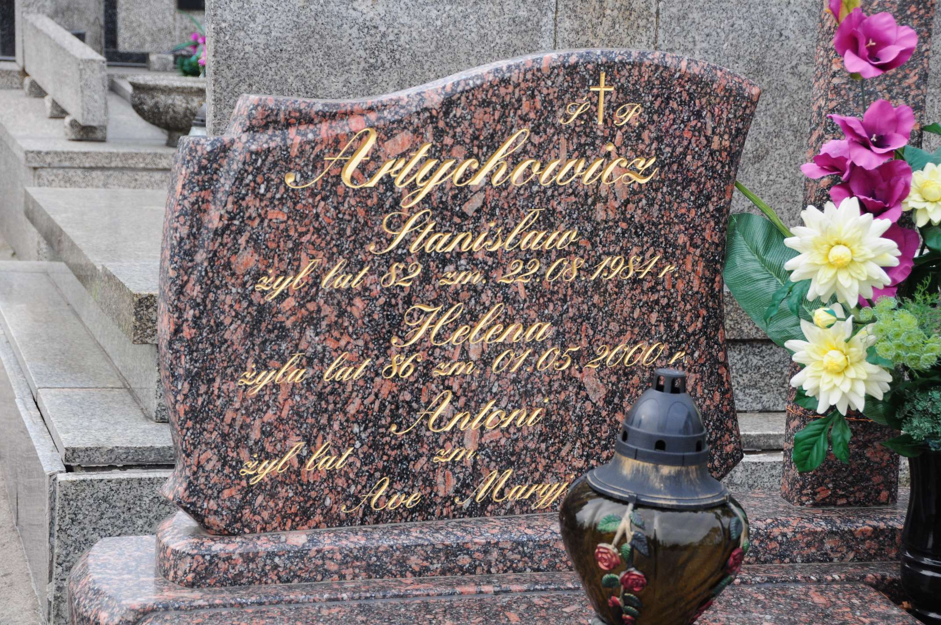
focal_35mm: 84
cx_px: 470
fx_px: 2193
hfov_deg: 24.2
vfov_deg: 16.2
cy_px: 312
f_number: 7.1
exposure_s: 1/320
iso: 500
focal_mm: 56
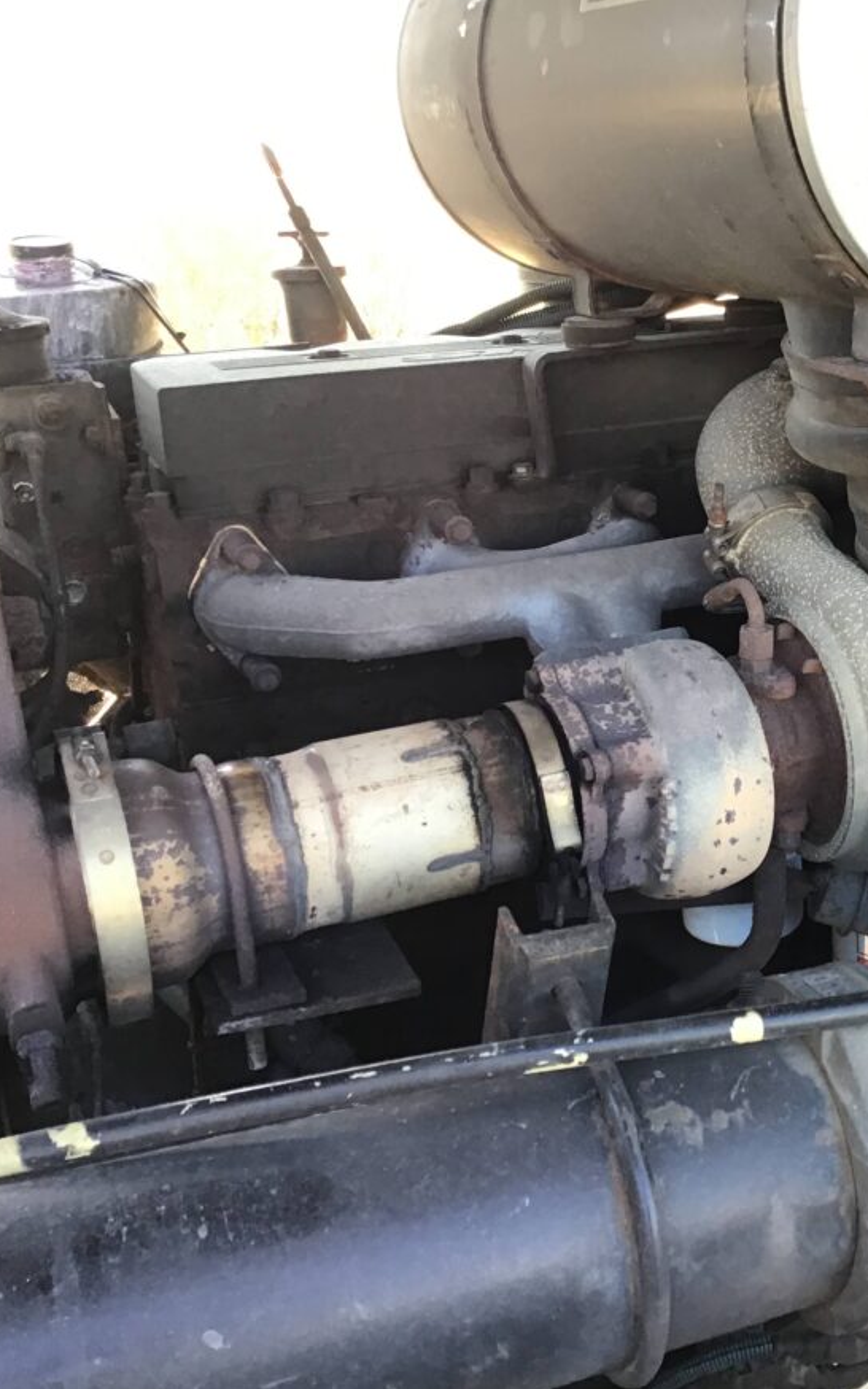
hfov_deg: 27.5
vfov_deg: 45.3
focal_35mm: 44
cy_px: 696
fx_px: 1666
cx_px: 868
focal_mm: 3.3
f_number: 2.4
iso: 25
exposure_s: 1/30
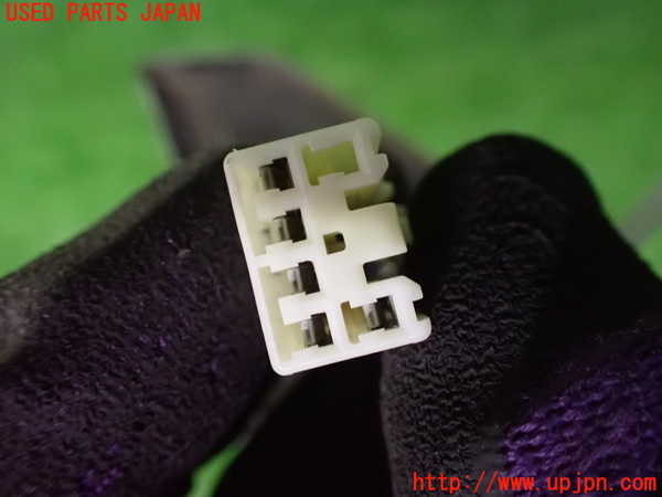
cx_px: 331
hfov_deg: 60.0
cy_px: 248
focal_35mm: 30
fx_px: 574
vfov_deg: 46.8
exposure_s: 1/30
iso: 1600
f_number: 2.3
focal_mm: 5.4
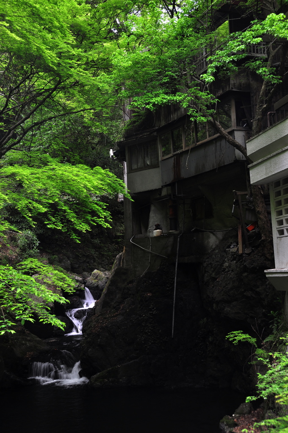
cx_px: 144
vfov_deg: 41.2
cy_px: 216
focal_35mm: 48
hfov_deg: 28.0
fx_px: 578
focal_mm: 32
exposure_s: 1/10
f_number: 8
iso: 200
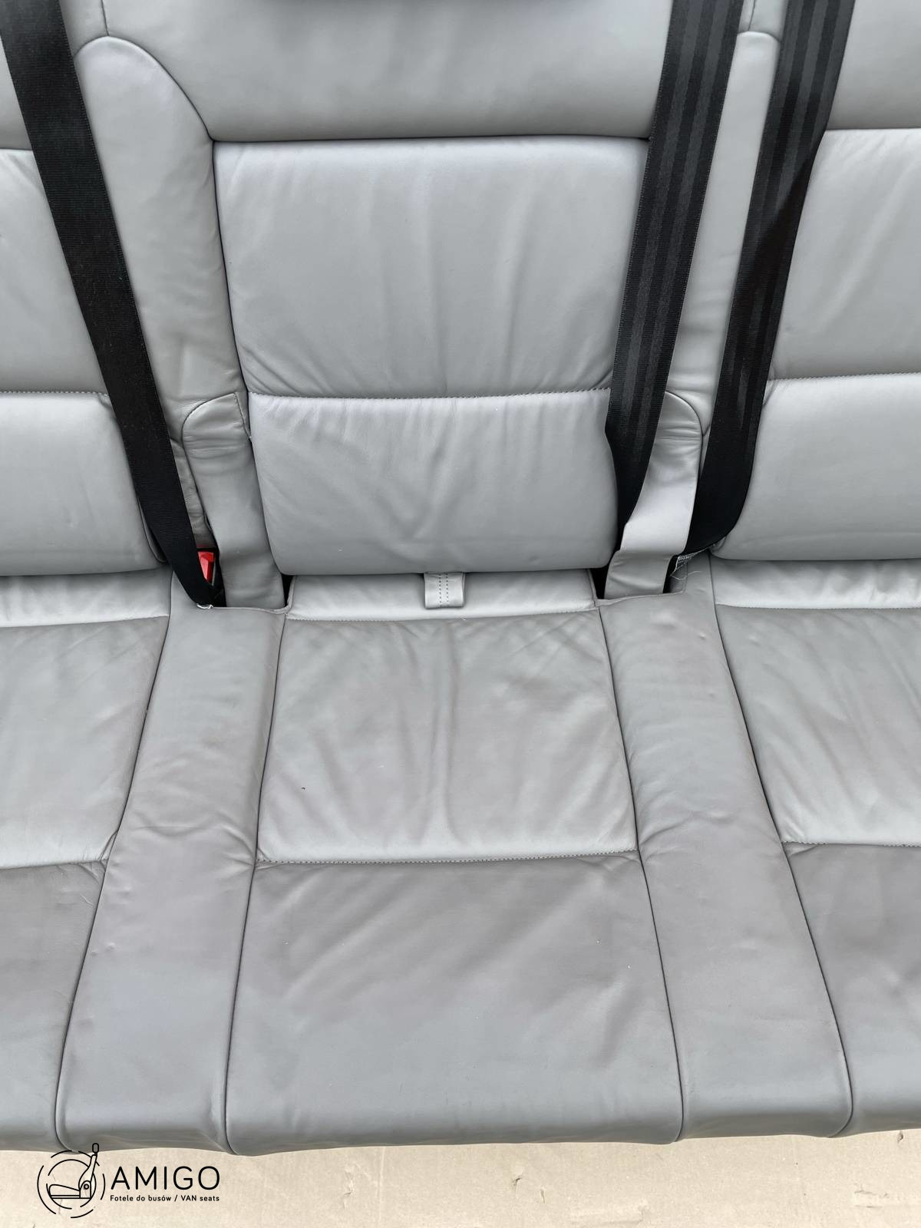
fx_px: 922
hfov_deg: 53.1
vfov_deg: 67.3
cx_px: 460
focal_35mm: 26
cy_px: 614
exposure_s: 1/313
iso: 32
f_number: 1.6
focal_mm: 4.2
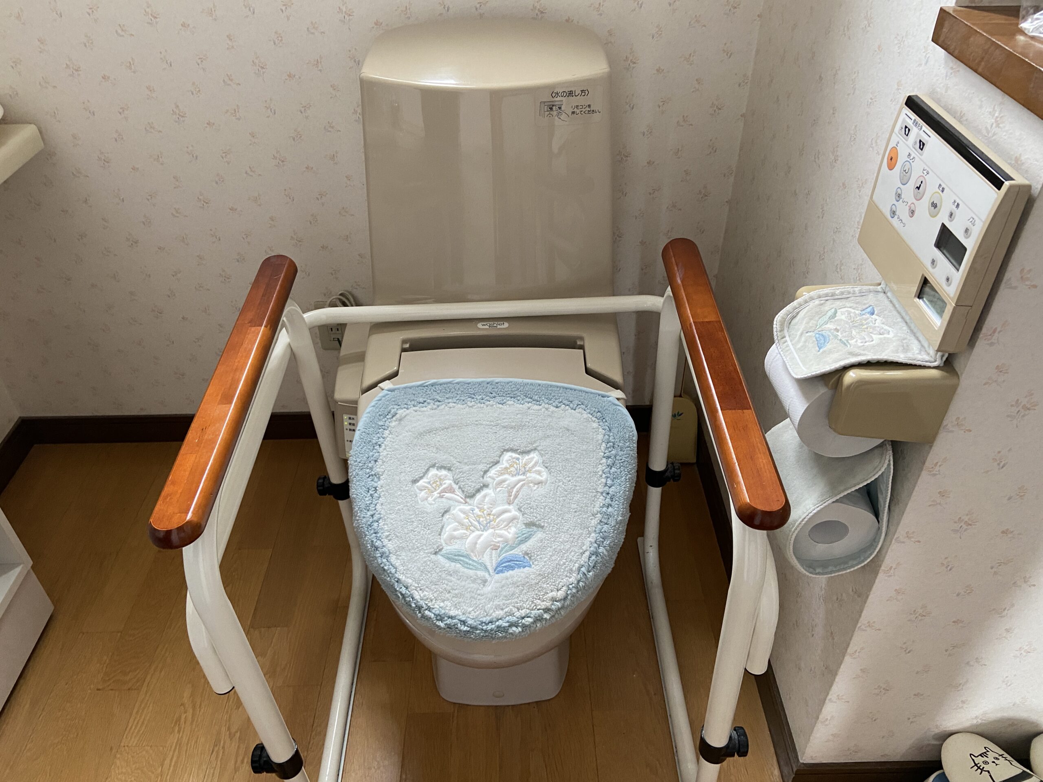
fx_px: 783
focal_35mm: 26
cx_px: 522
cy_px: 391
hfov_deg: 67.3
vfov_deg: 53.1
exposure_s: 1/60
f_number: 1.8
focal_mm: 4.25
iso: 250
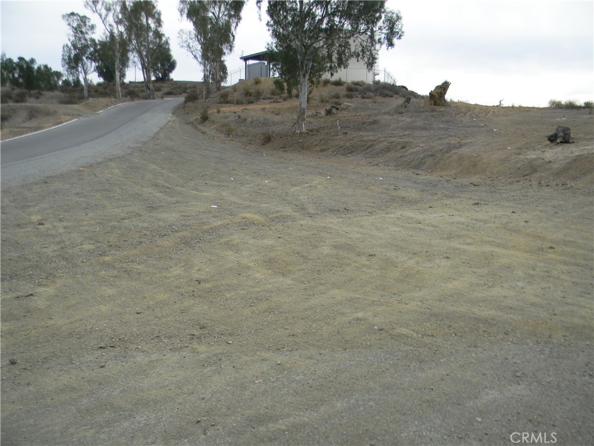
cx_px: 297
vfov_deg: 49.7
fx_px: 480
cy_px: 223
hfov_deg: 63.4
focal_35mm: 28
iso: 80
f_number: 3.5
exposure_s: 1/567
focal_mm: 5
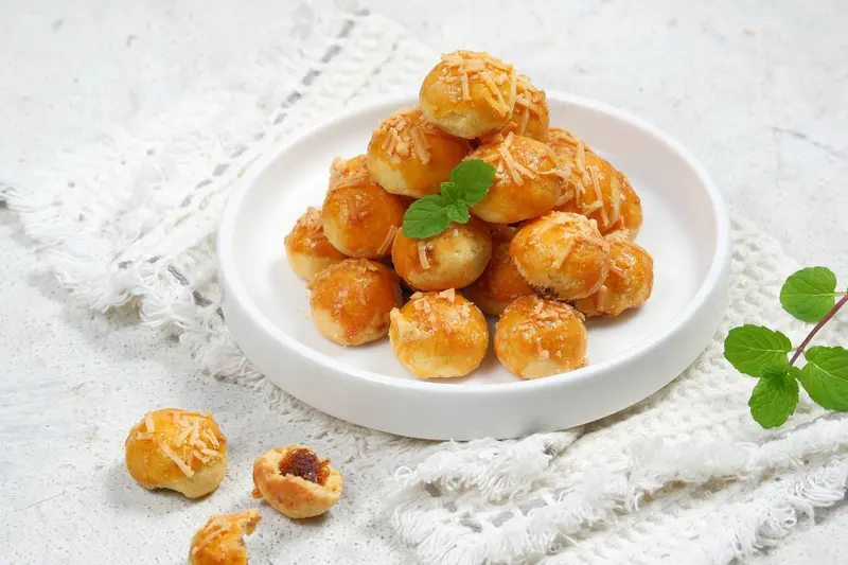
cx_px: 424
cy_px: 282
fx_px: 4003
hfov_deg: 12.1
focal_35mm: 170
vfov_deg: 8.1
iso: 200
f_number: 9
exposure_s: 1/50
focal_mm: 113.8
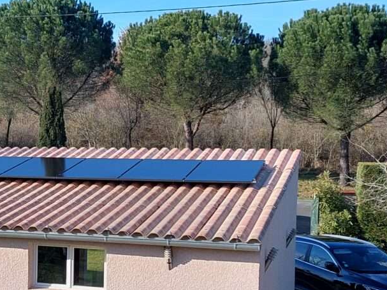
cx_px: -33
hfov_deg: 22.8
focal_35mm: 81
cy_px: 189
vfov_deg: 18.2
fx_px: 905
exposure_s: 1/973
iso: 40
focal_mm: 5.23
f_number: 1.8
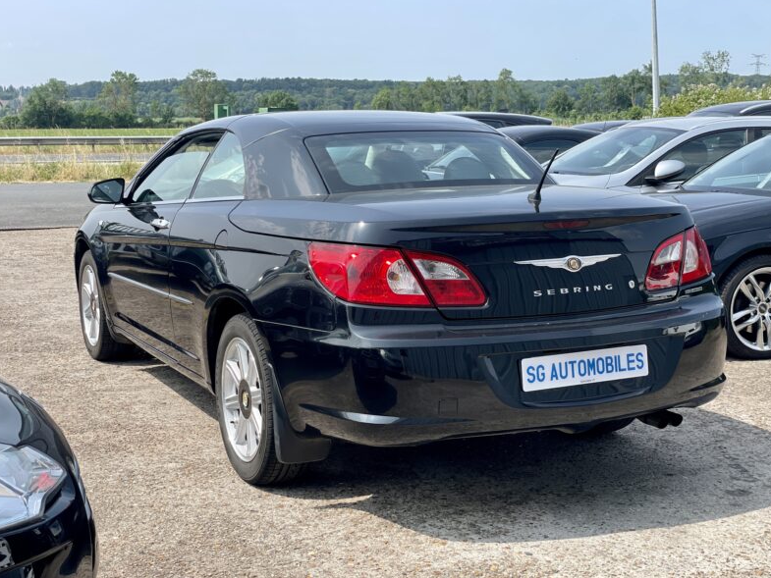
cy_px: 285
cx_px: 384
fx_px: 1181
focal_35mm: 53
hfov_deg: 36.2
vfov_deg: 27.5
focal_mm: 6
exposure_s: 1/1170
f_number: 2
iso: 32
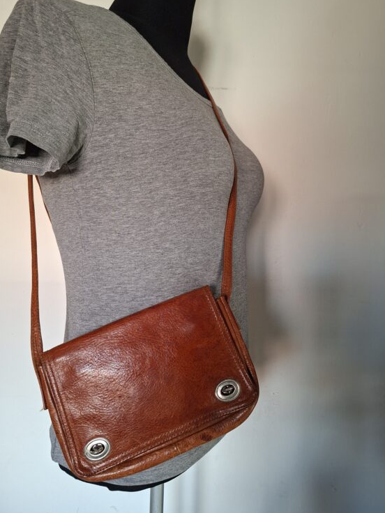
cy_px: 249
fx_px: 371
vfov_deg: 69.4
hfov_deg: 54.8
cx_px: 176
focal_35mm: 25
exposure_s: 1/30
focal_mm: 5.54
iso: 125
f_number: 1.8
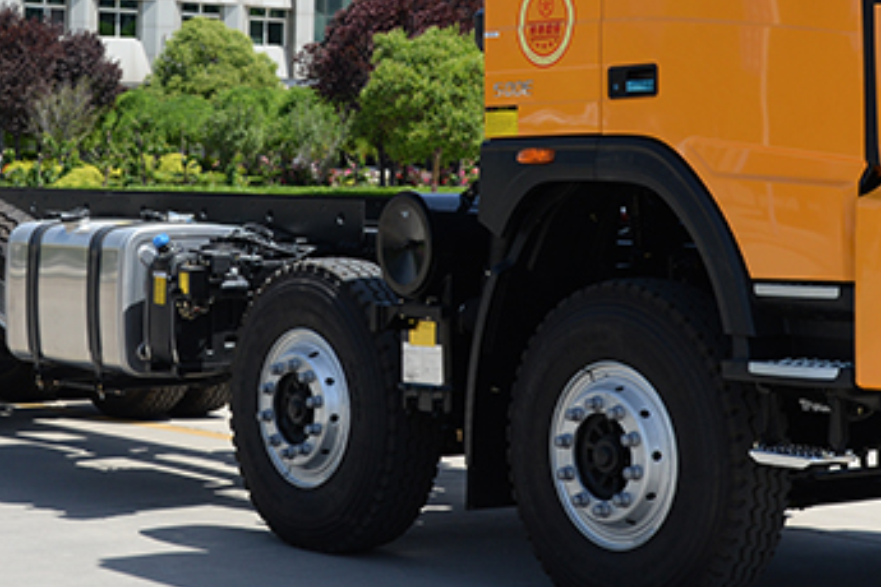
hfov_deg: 20.0
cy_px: 119
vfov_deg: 13.4
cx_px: 508
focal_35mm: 102
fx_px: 2496
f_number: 6.3
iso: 400
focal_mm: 44
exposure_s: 1/800
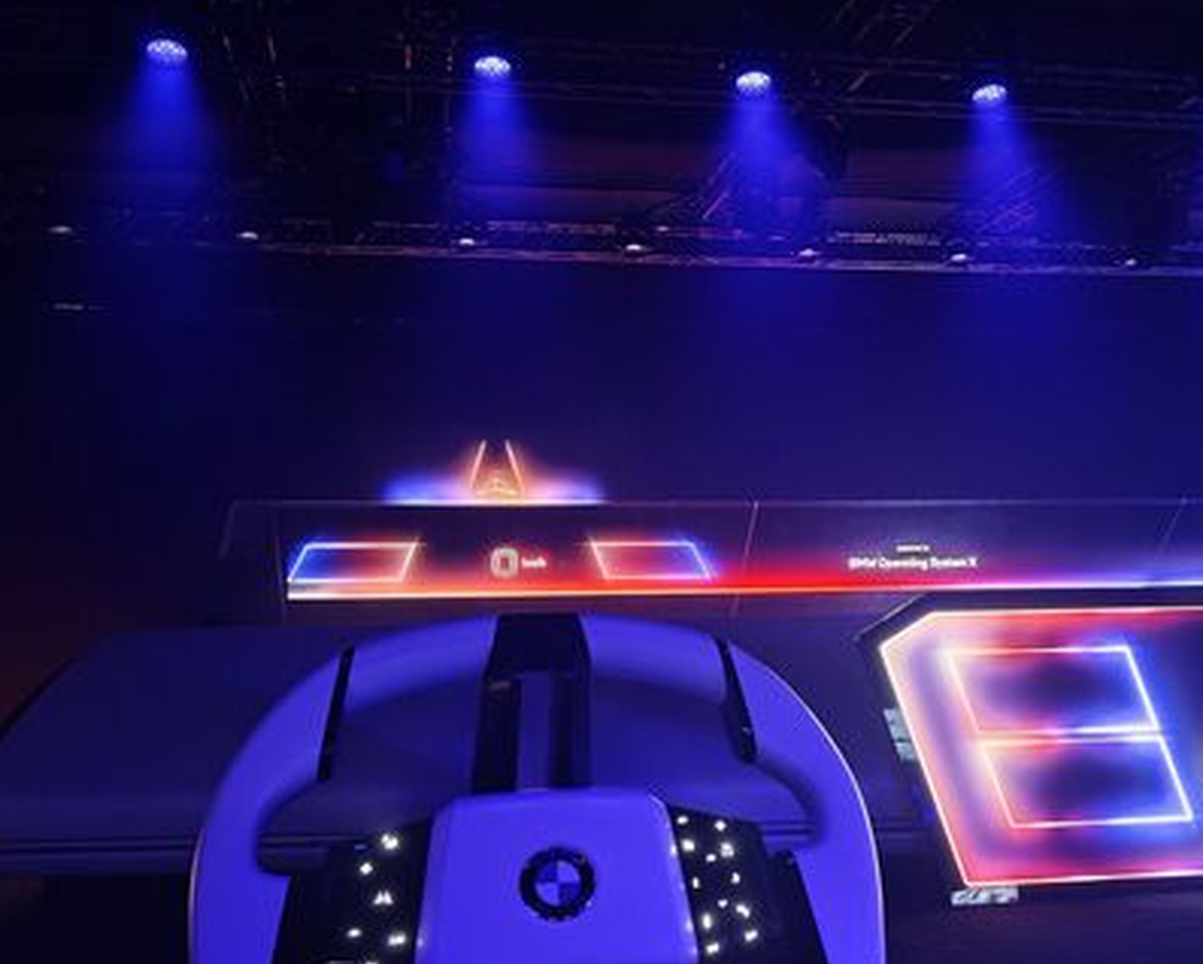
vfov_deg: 32.0
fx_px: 1674
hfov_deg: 39.1
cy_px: 576
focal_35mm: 47
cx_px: 794
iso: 3200
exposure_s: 1/21.1
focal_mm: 8.72
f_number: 1.63
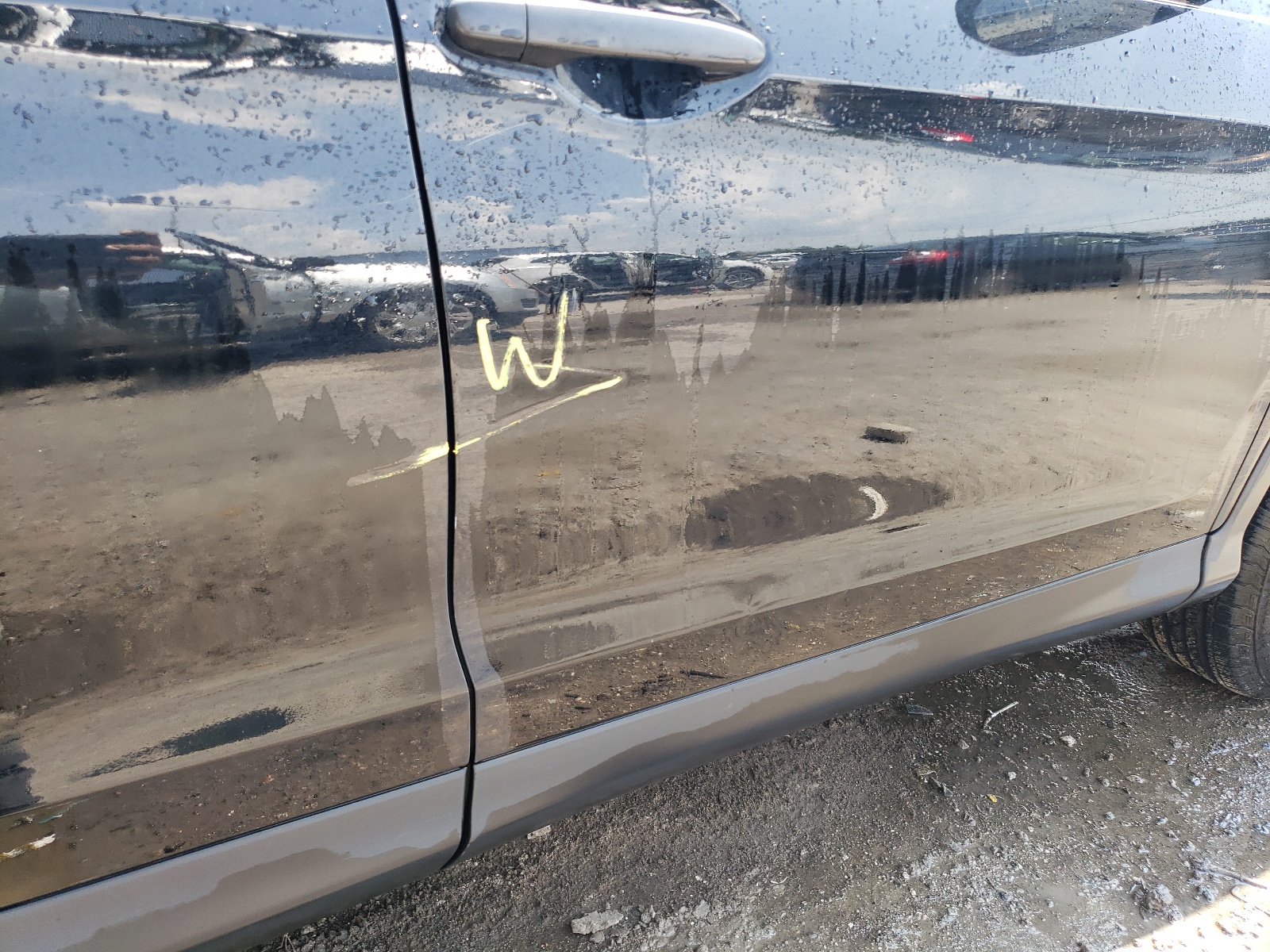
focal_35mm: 26
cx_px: 635
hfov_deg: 67.3
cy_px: 476
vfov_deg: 53.1
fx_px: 954
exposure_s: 1/208
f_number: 1.5
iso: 50
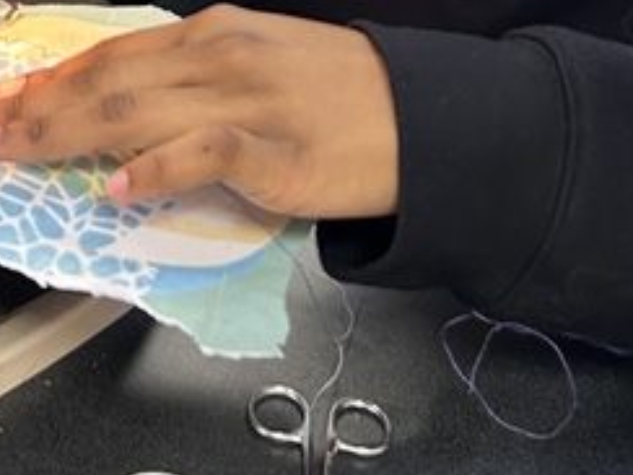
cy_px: -332
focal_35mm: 109
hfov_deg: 17.7
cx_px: 16
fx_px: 1993
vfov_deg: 12.6
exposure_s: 1/60
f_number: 1.5
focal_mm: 5.7
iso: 250
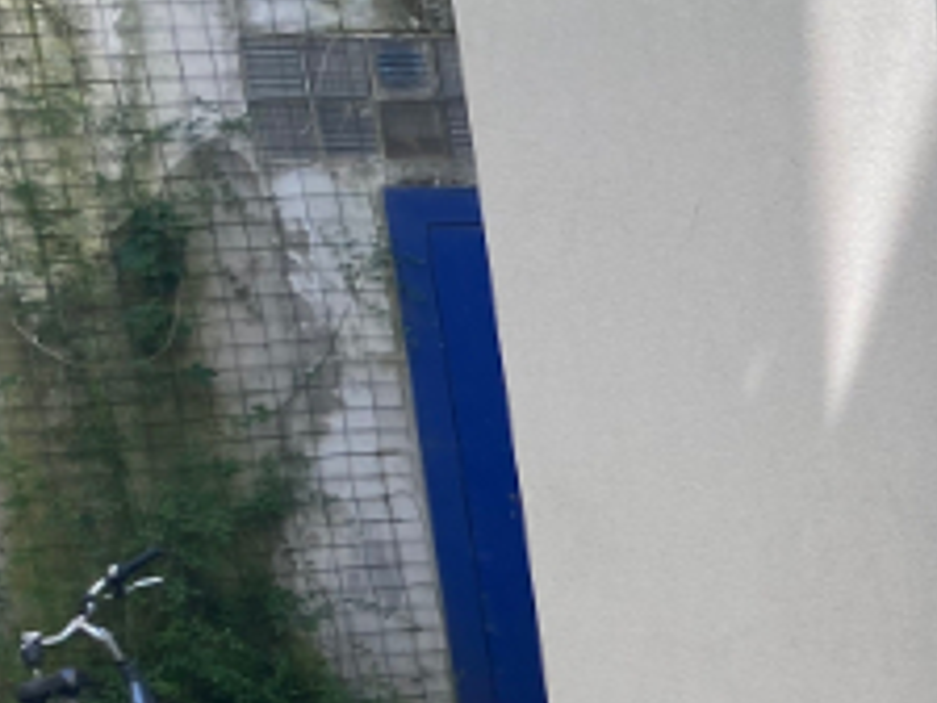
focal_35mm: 93
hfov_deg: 18.5
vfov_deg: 14.9
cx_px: 1435
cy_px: 1017
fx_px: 2517
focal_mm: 4.25
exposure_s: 1/552
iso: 32
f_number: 1.8
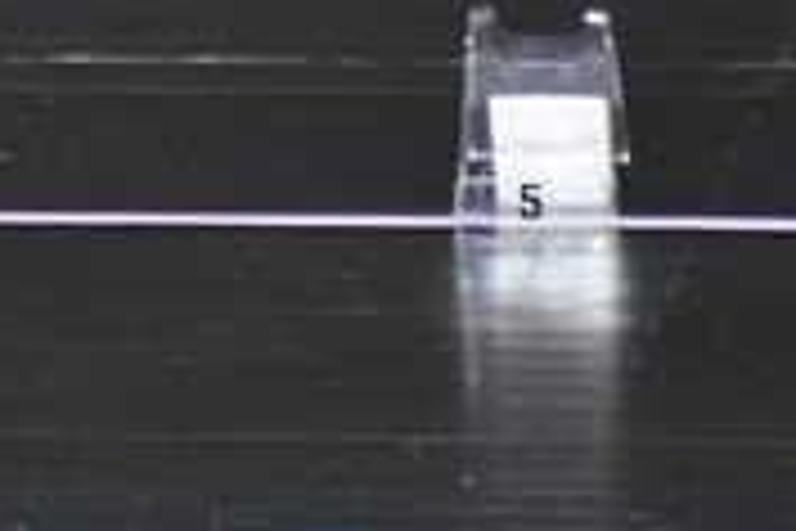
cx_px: -758
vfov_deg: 0.8
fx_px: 36259
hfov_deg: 1.3
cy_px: -324
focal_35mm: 1640
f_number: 5.6
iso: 5000
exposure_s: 1/400
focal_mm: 250
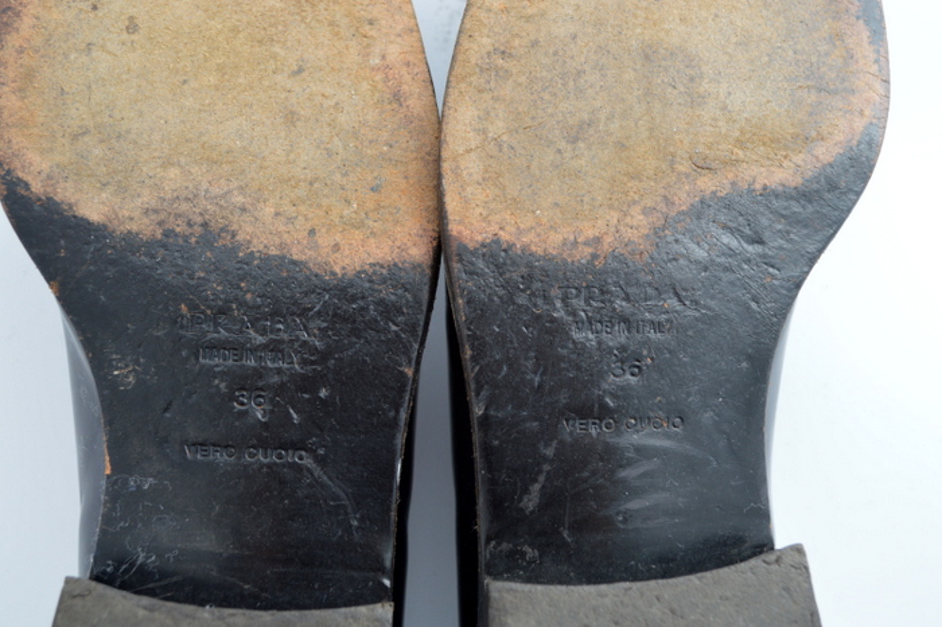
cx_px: 471
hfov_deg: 41.1
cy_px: 314
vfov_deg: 28.0
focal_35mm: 48
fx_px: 1255
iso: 400
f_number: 5.6
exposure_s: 1/125
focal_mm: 32
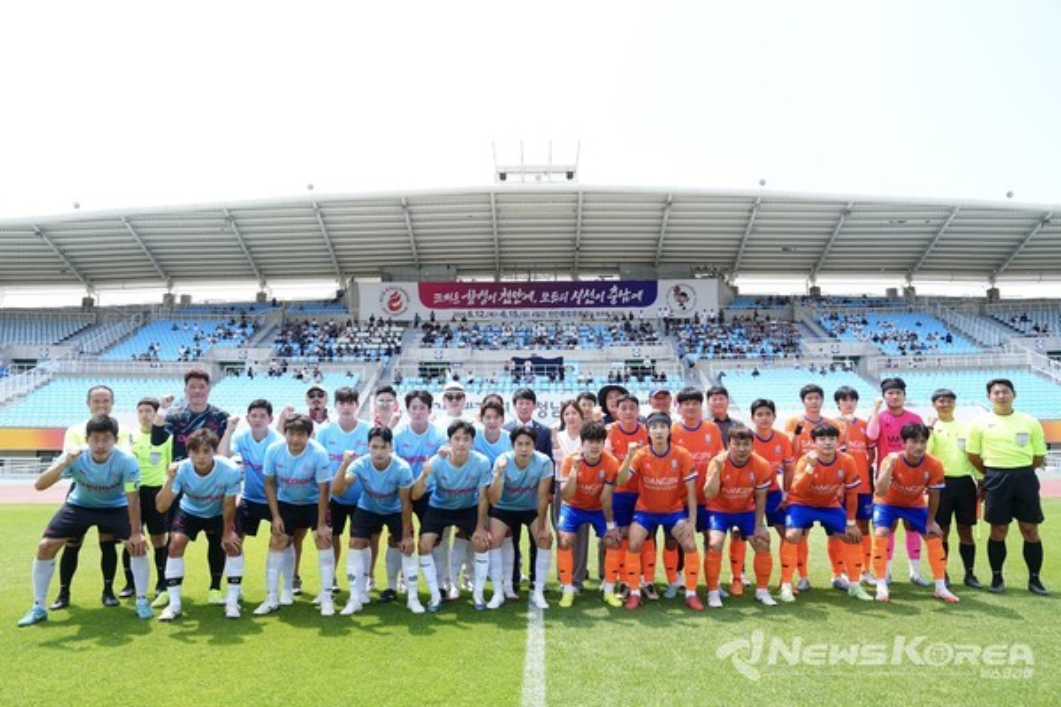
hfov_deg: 73.7
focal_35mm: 24
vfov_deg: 53.1
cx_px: 530
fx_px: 707
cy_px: 354
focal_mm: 24
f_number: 5.6
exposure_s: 1/640
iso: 320
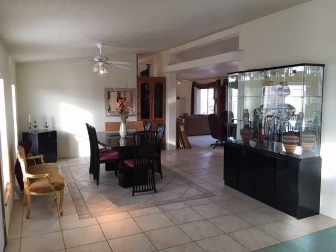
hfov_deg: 61.7
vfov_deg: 48.2
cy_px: 126
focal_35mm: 29
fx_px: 281
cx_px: 168
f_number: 2.2
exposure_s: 1/30
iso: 25
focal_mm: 4.15
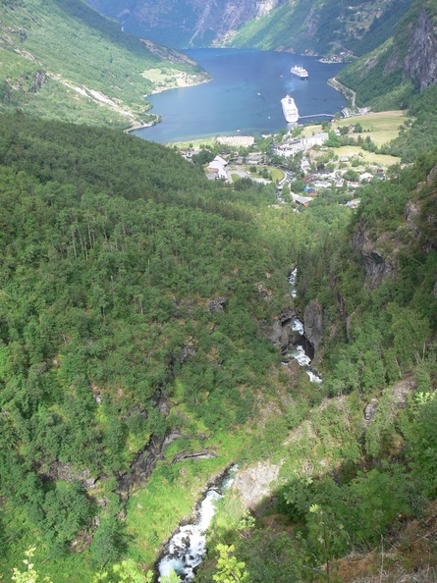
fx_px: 590
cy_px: 292
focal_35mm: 35
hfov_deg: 40.7
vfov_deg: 52.6
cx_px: 218
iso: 80
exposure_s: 1/60
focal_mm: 7.4
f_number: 4
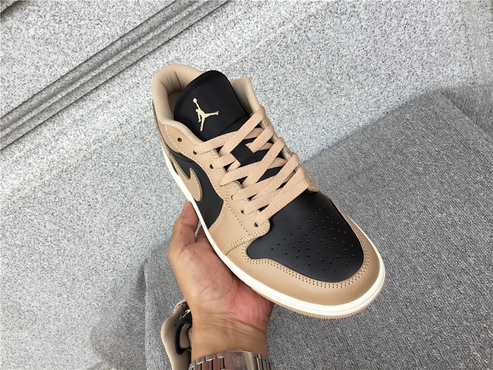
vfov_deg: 45.4
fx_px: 442
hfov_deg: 58.4
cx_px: 246
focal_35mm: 31
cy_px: 185
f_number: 2.4
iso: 25
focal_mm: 3.3
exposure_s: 1/138
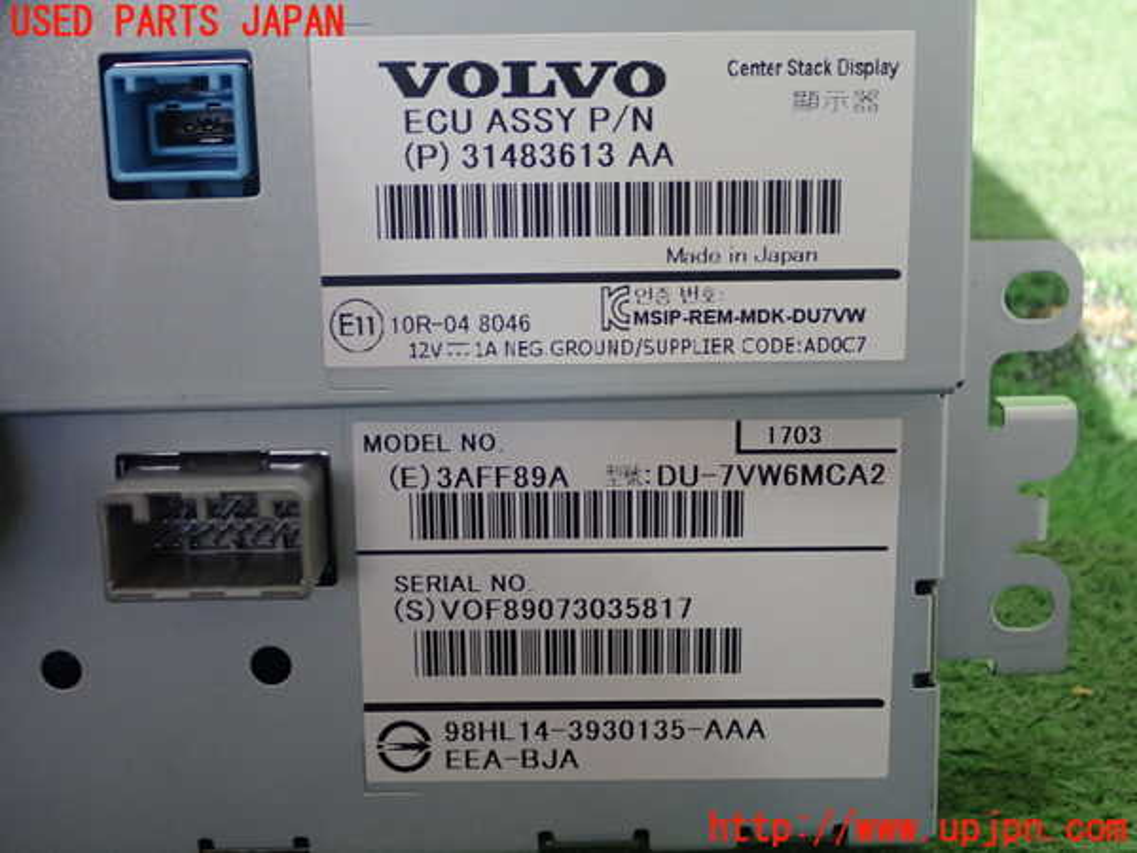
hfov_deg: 38.9
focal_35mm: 49
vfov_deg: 29.7
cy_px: 426
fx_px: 1609
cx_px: 568
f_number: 3.2
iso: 400
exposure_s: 1/200
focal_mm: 8.99
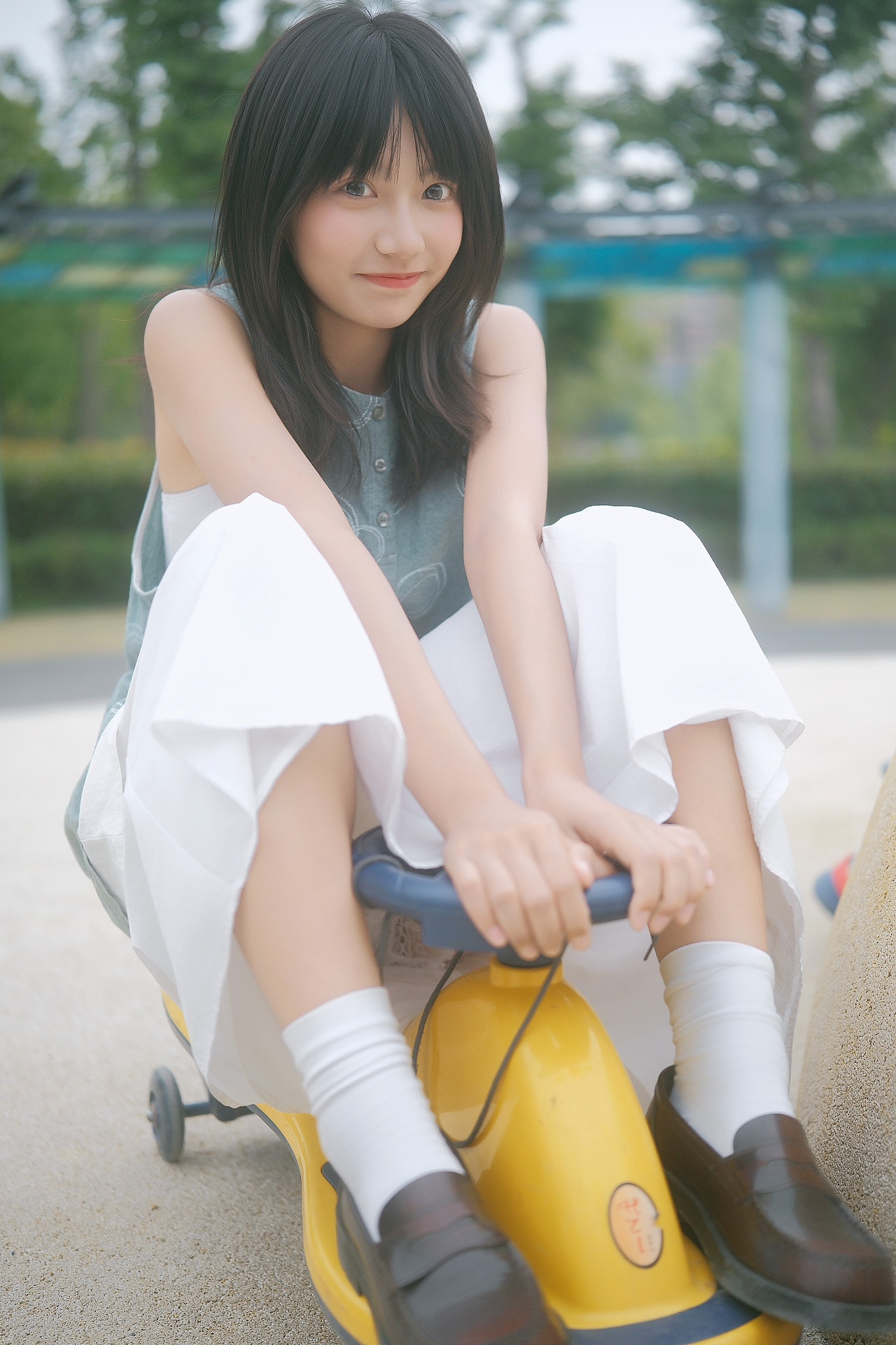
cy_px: 672
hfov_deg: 32.6
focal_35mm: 41
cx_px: 448
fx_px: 1531
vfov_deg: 47.4
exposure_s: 1/3200
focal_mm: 27
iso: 250
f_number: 1.2
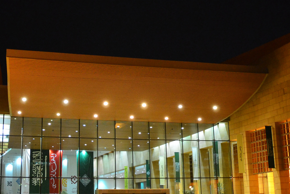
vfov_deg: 21.2
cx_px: 121
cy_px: 24
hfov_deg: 31.8
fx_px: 507
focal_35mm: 63
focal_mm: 18
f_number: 3.5
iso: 1100
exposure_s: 1/15
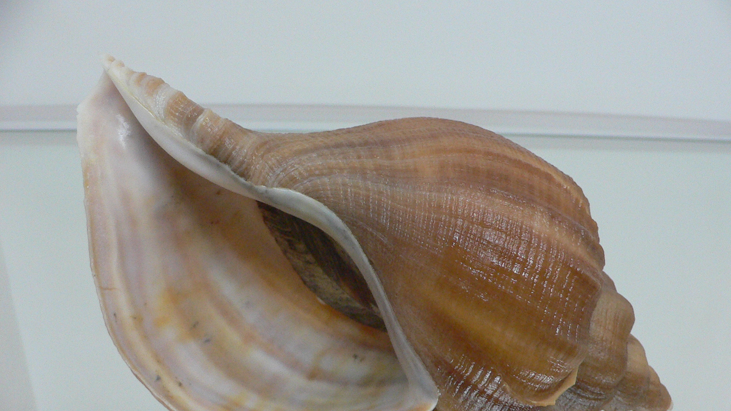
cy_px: 251
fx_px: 756
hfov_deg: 51.6
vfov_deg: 30.3
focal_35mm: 39
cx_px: 372
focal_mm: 4.6
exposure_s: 1/50
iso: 200
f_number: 2.8
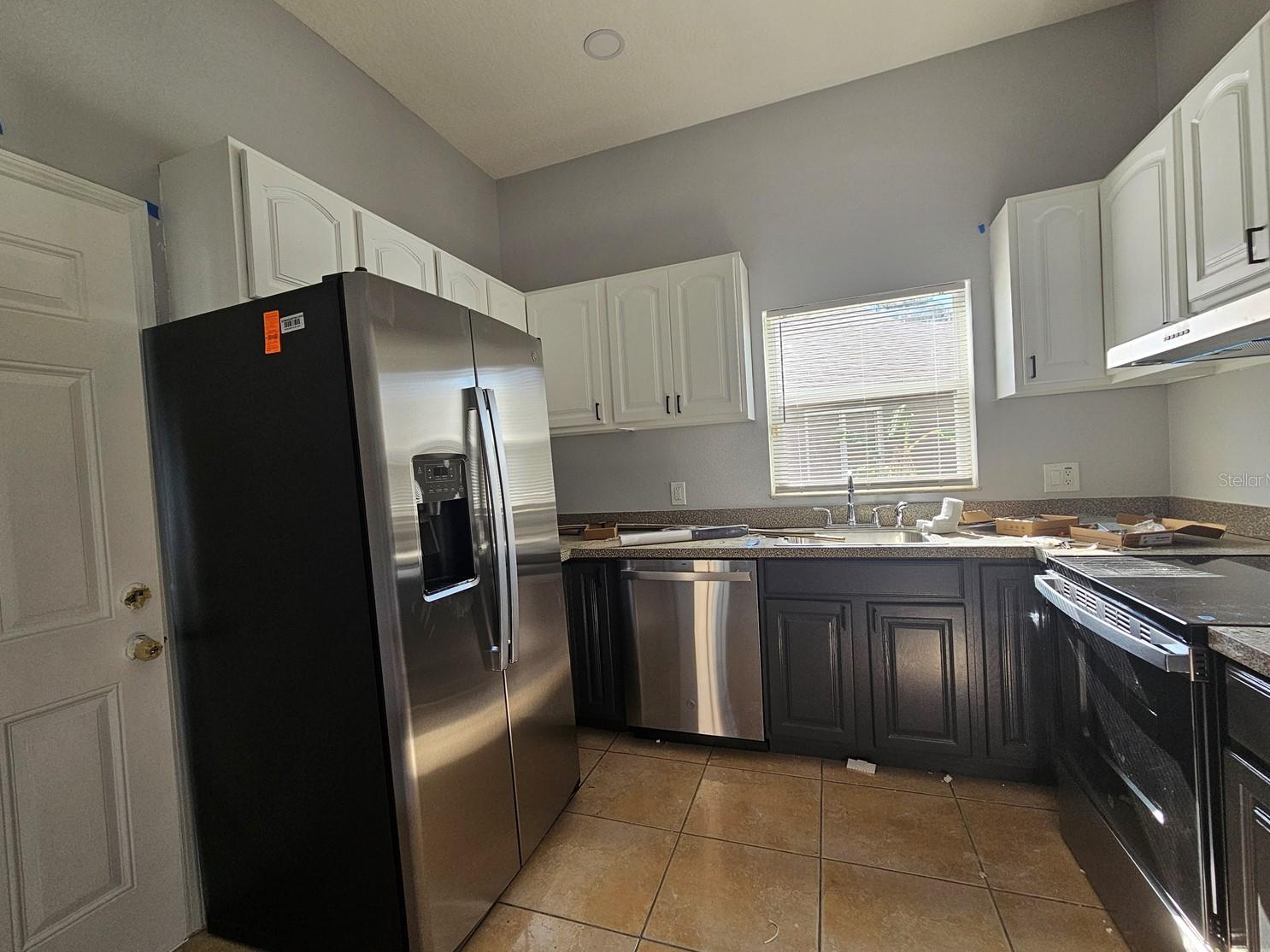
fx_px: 514
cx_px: 615
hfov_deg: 102.0
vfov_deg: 85.7
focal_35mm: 14
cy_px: 479
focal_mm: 2.2
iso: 64
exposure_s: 1/120
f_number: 2.2
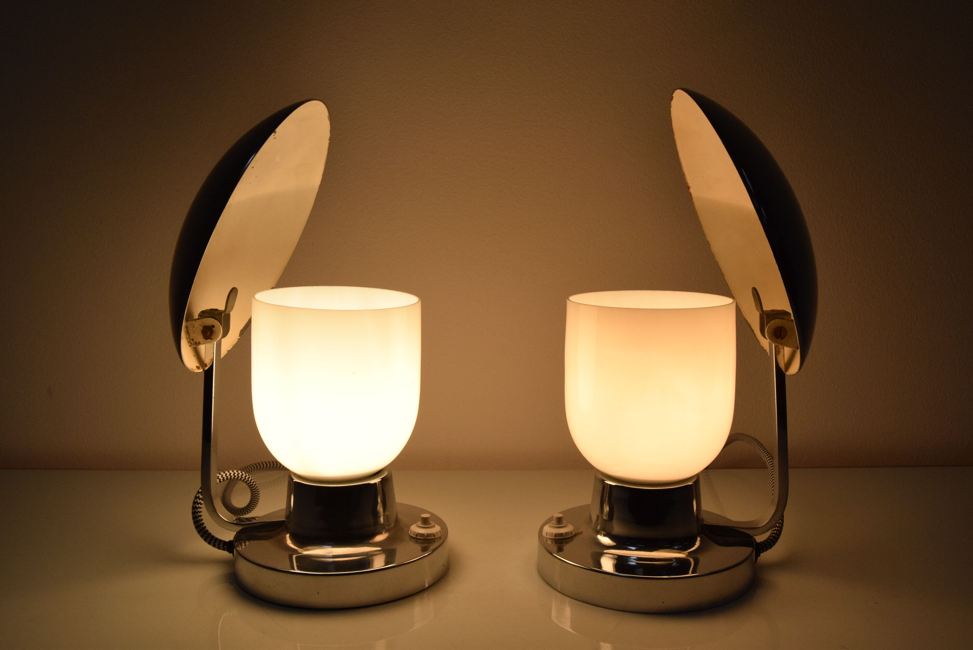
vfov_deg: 36.9
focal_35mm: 36
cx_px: 486
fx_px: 974
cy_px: 325
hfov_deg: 53.1
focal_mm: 24
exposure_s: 1/500
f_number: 11
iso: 1600
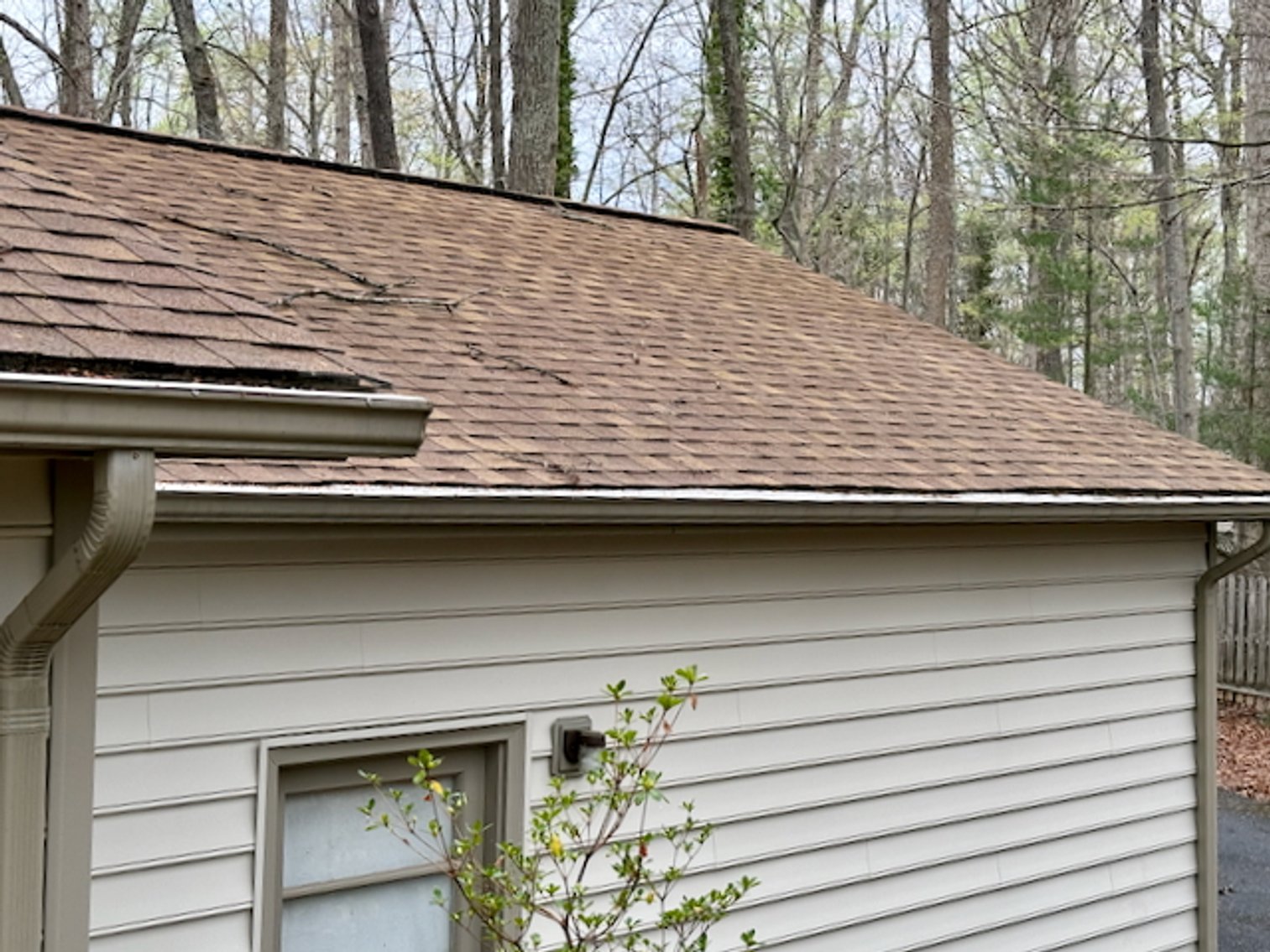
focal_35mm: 48
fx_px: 1761
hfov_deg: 39.7
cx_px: 635
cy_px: 476
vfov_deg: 30.3
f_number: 1.78
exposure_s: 1/615
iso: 80
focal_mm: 6.76
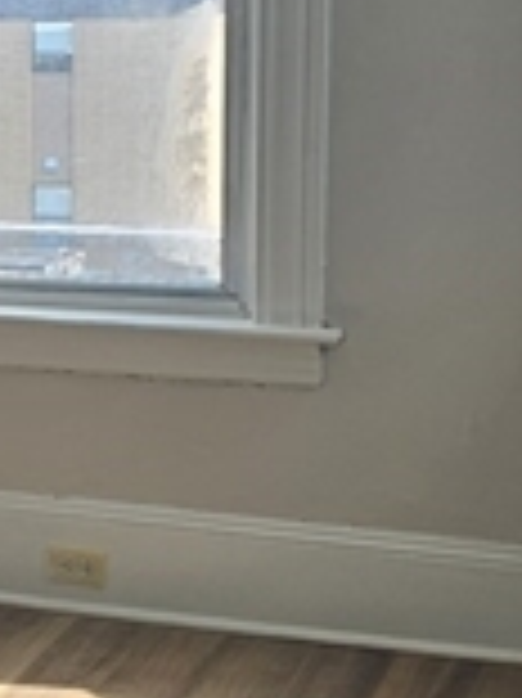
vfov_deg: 17.3
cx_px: -302
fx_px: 2295
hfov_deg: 12.3
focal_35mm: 114
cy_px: 288
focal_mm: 6.3
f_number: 1.7
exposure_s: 1/120
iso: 25
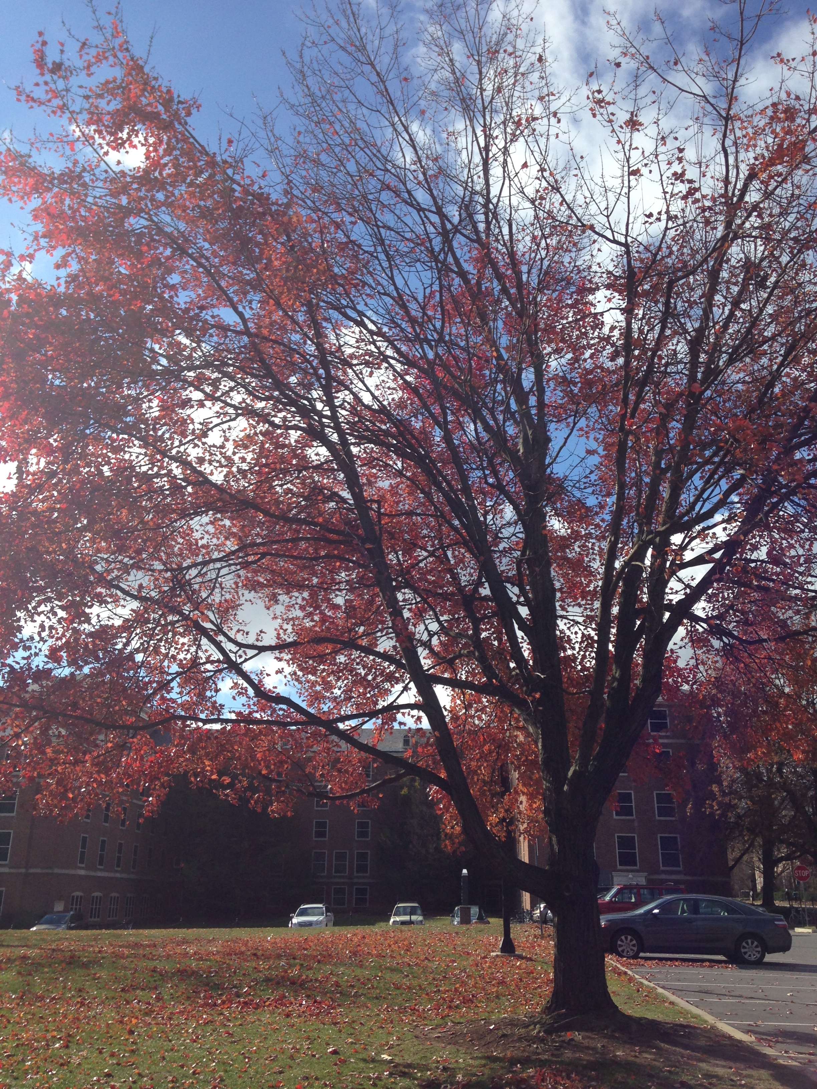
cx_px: 408
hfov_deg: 42.9
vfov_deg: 55.4
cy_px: 544
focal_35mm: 33
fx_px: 1038
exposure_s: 1/2008
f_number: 2.4
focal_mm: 4.12
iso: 50
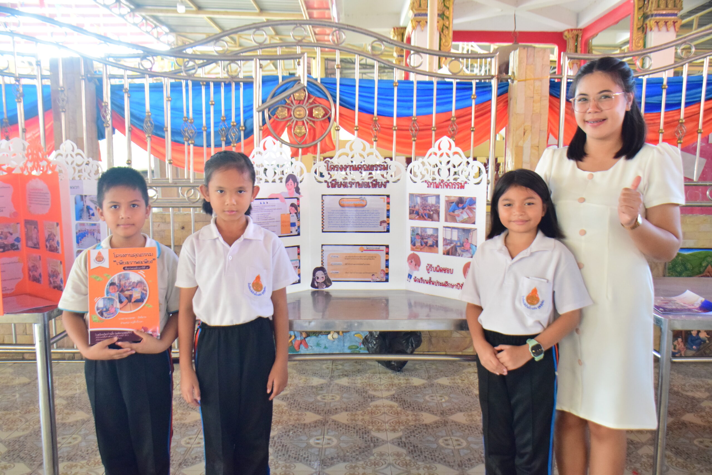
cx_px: 356
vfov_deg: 40.0
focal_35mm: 33
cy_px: 238
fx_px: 653
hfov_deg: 57.2
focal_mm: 22
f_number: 4
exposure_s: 1/160
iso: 2500
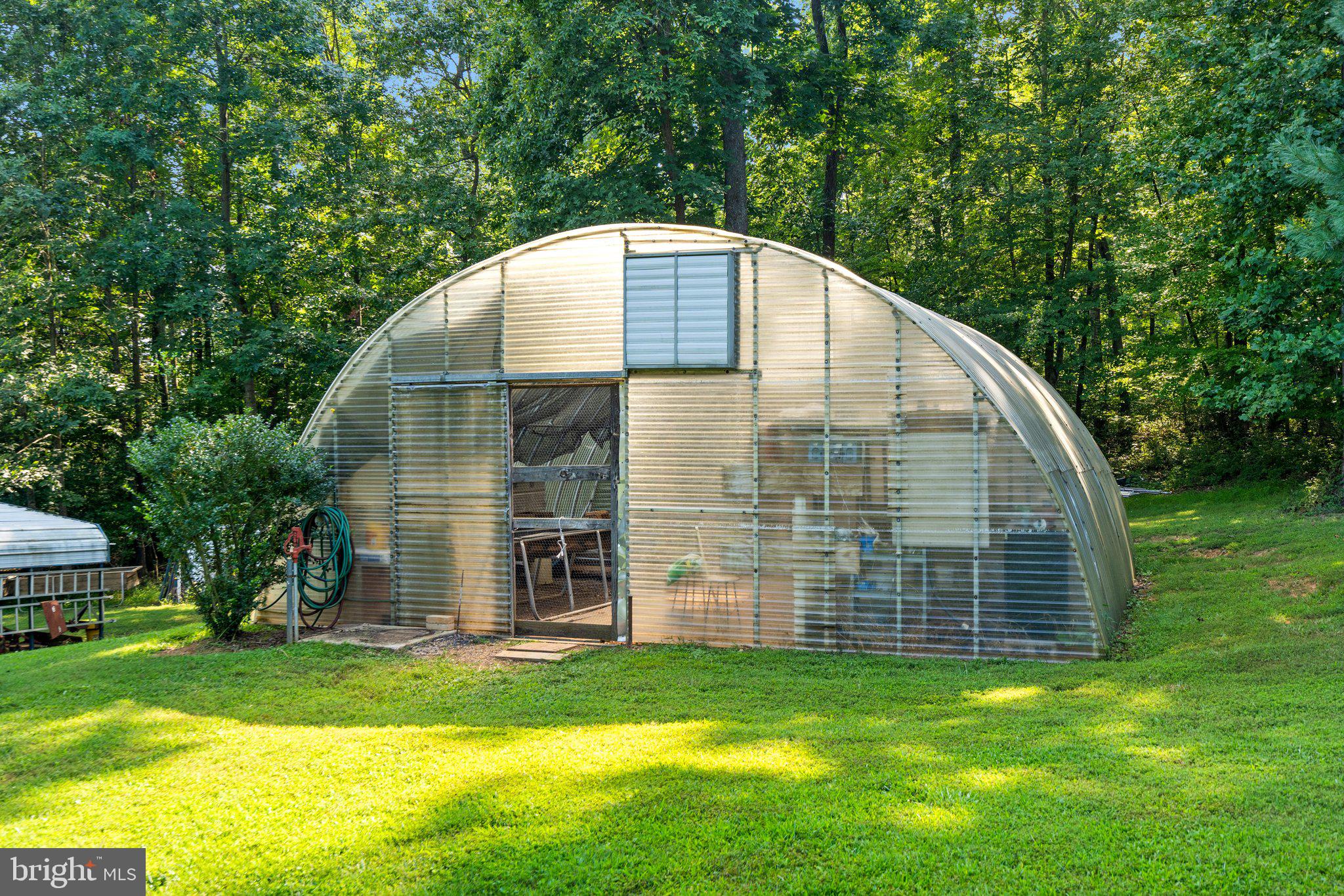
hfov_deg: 57.2
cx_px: 672
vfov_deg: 40.0
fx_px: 1232
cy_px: 448
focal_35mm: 33
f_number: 10
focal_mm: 33
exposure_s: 1/125
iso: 400
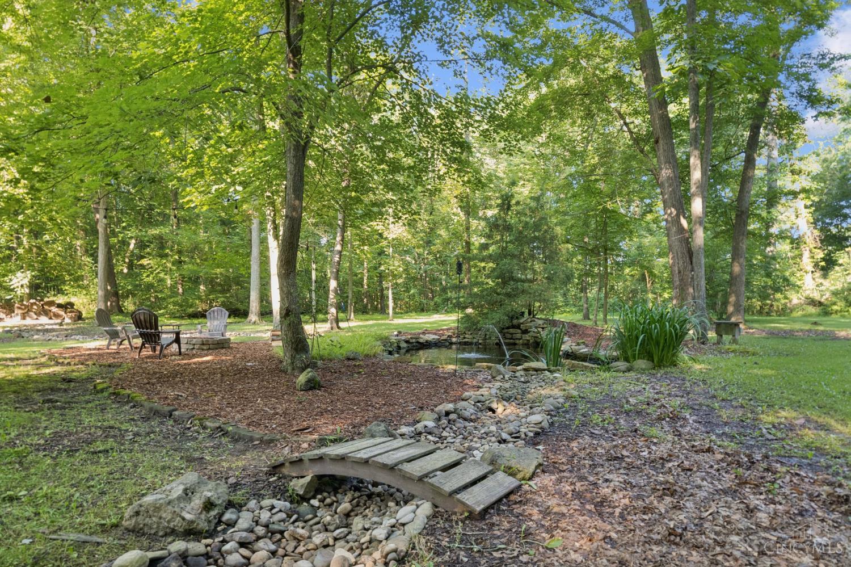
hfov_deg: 78.6
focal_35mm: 22
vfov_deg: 57.2
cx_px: 426
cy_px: 284
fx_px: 520
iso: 100
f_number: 2.8
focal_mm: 8.4
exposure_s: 1/30
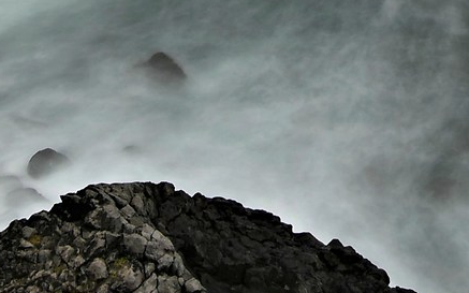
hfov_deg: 18.5
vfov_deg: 10.4
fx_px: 1431
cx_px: 366
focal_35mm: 112
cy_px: -351
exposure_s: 20
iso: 100
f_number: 11
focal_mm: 20
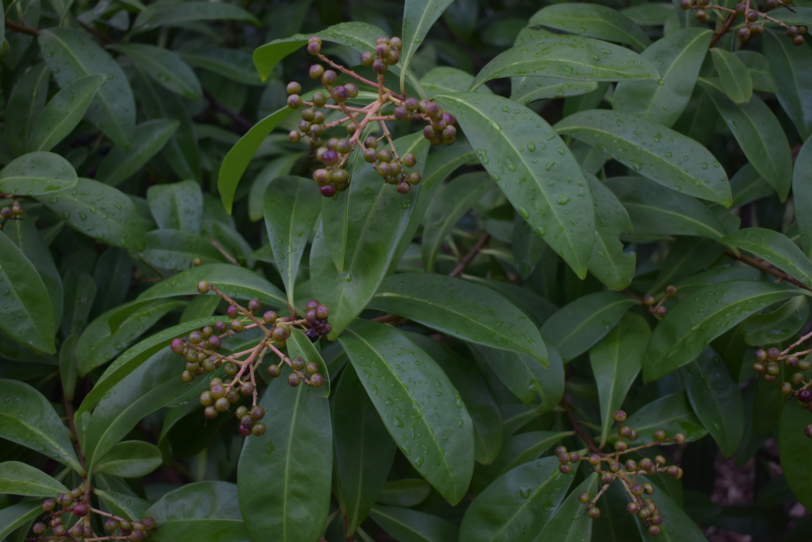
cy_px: 271
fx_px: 947
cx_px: 406
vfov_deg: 31.9
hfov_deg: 46.4
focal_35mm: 42
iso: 400
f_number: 4.2
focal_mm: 28
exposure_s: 1/100
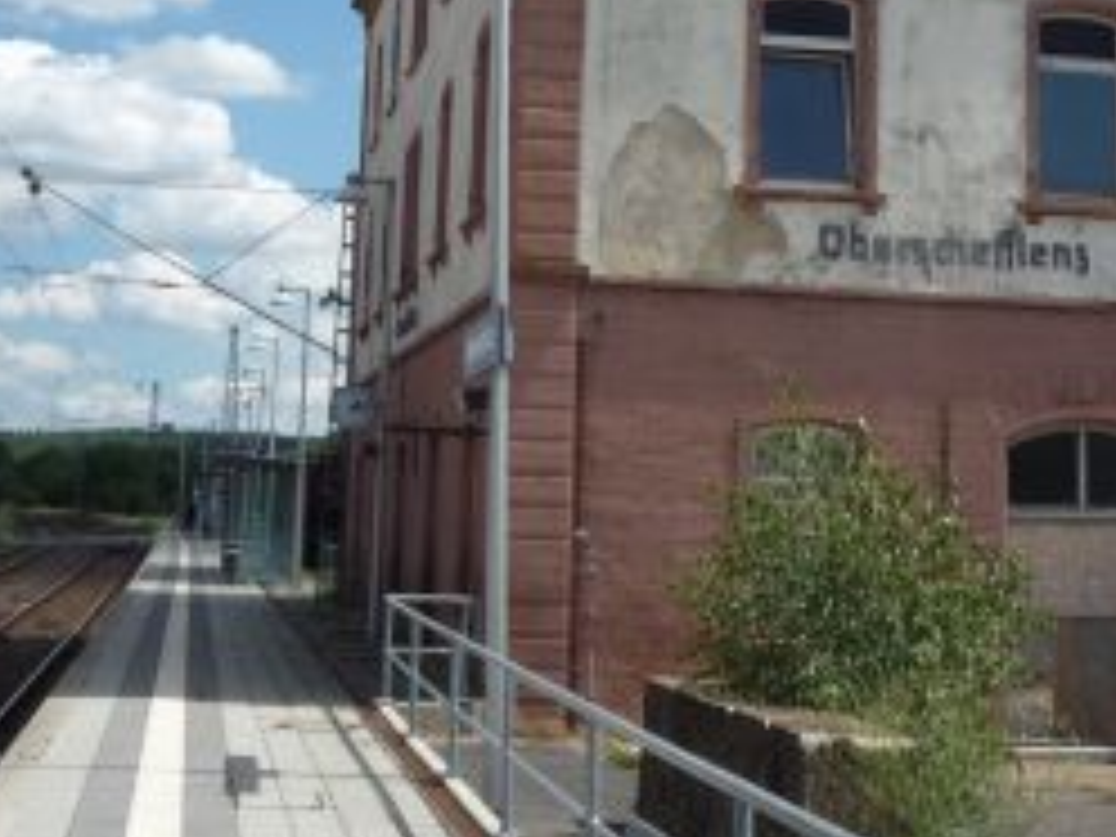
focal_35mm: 62
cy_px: 171
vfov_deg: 23.3
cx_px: 698
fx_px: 1999
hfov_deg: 31.1
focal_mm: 5.2
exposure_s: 1/500
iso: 100
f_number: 5.6
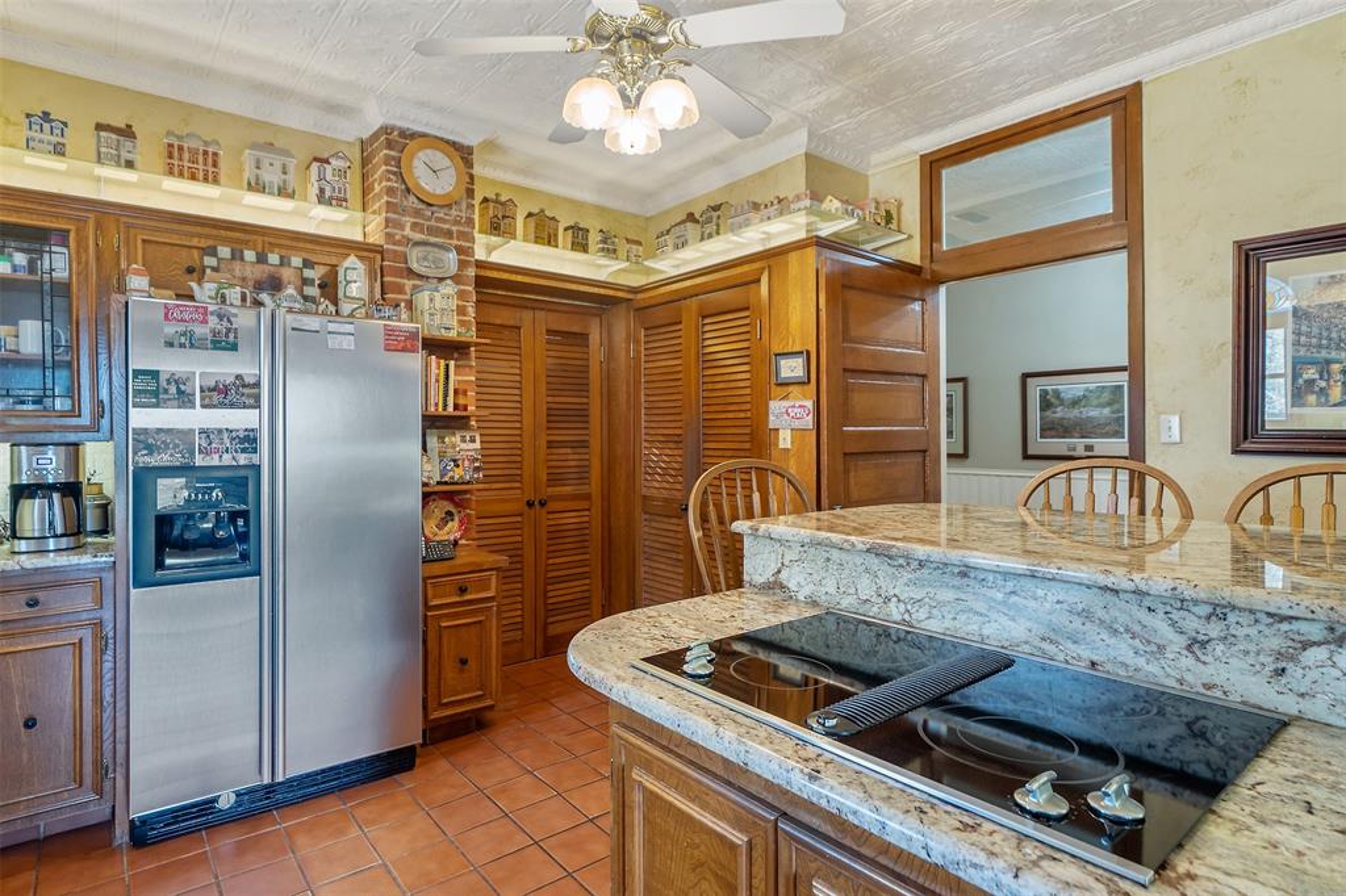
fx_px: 673
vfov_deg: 67.3
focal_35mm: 18
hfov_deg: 90.0
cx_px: 673
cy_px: 448
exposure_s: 1/6
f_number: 8
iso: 800
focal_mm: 18
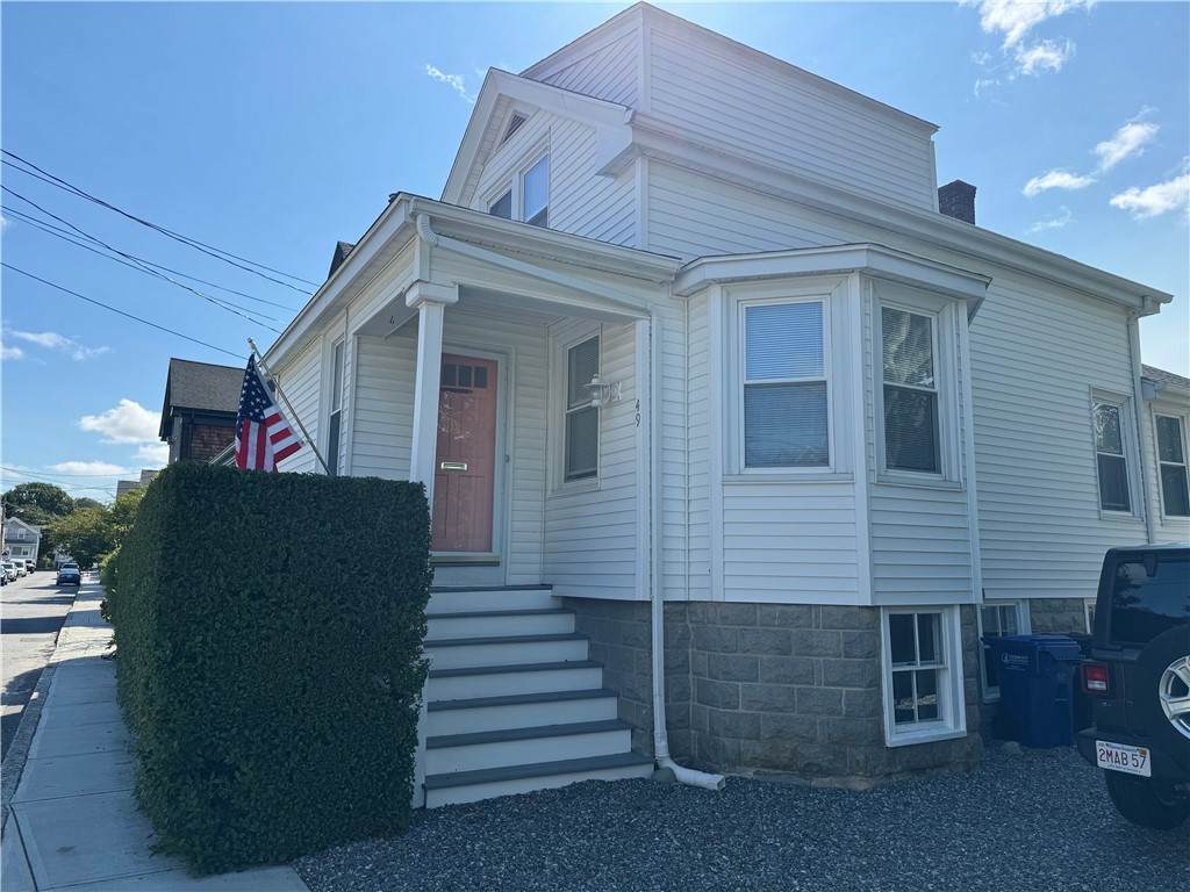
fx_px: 825
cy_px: 446
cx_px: 595
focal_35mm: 24
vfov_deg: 56.8
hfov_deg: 71.6
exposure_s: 1/3802
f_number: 1.78
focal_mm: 6.76
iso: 80
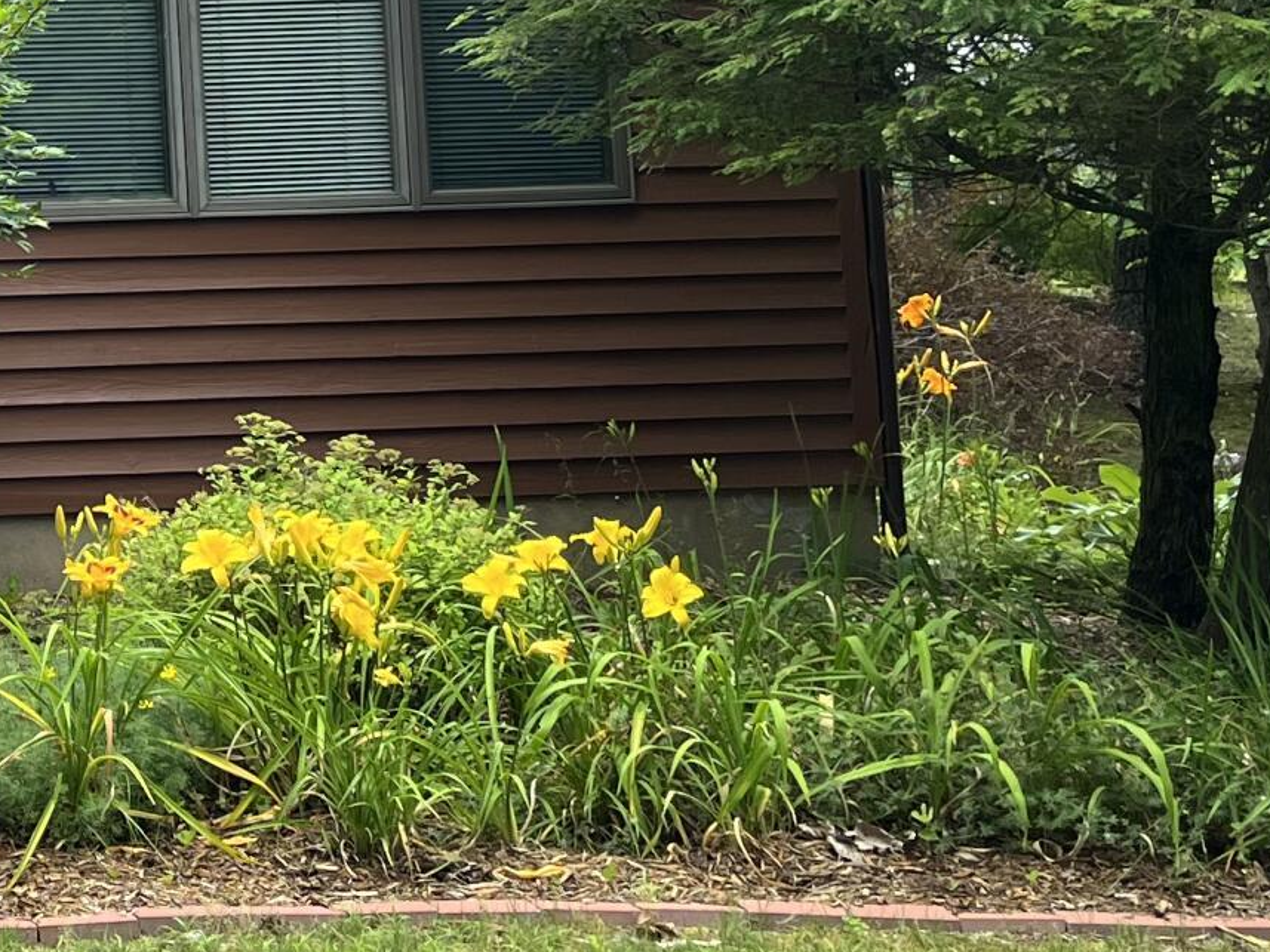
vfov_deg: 15.7
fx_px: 3339
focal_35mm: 91
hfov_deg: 19.4
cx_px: -493
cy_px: -124
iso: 50
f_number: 1.6
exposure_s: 1/537
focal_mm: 5.1
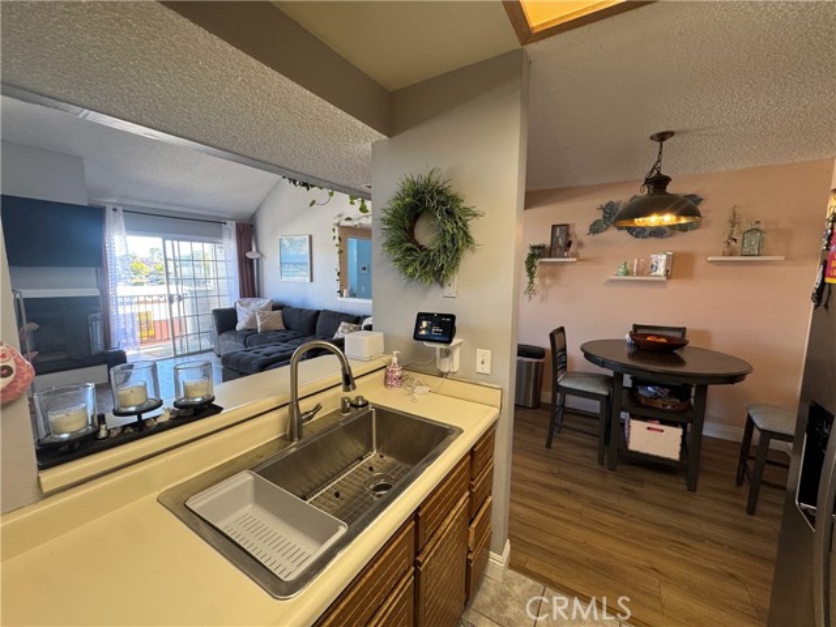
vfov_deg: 85.7
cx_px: 418
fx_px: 338
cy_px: 314
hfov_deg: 102.1
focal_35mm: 14
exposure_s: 1/120
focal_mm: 2.22
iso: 160
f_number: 2.2
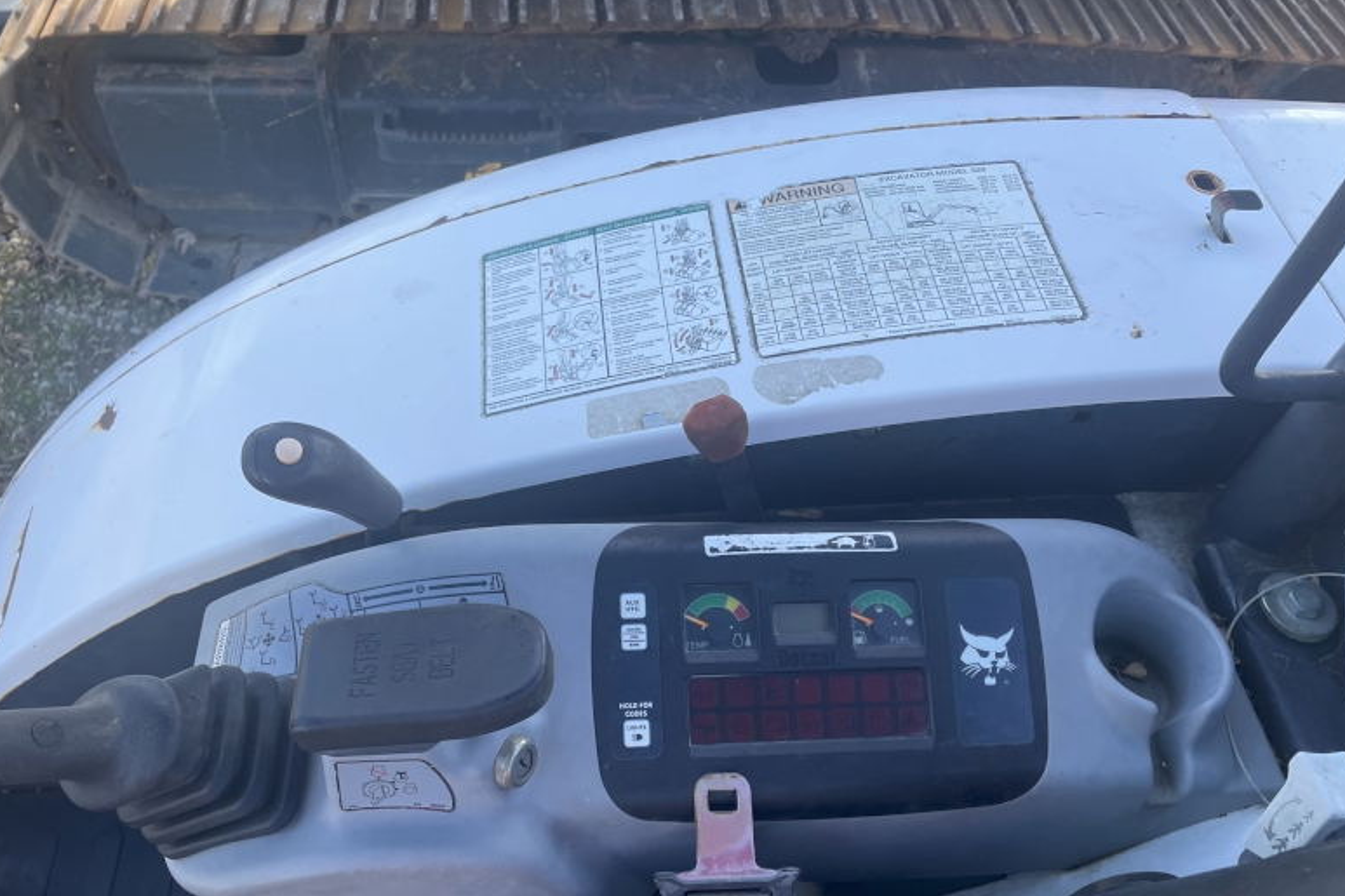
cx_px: 659
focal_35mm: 28
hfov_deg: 65.5
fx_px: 1046
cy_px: 499
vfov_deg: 46.3
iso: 32
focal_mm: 4.2
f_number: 1.6
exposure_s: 1/454
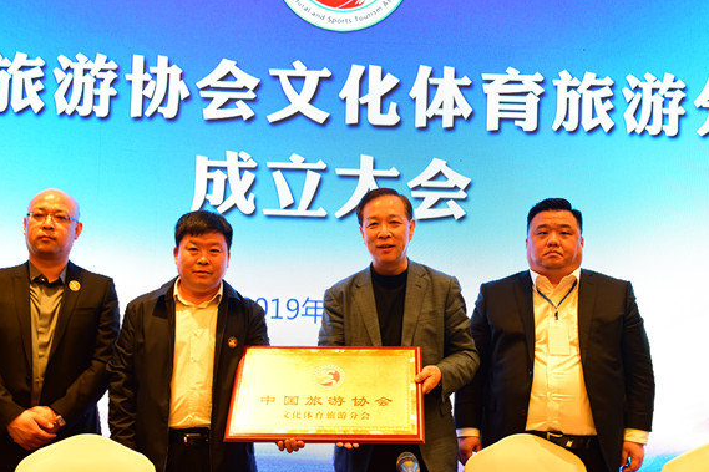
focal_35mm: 45
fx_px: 886
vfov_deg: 29.8
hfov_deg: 43.6
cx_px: 335
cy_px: 288
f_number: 7.1
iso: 800
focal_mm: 32
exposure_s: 1/13
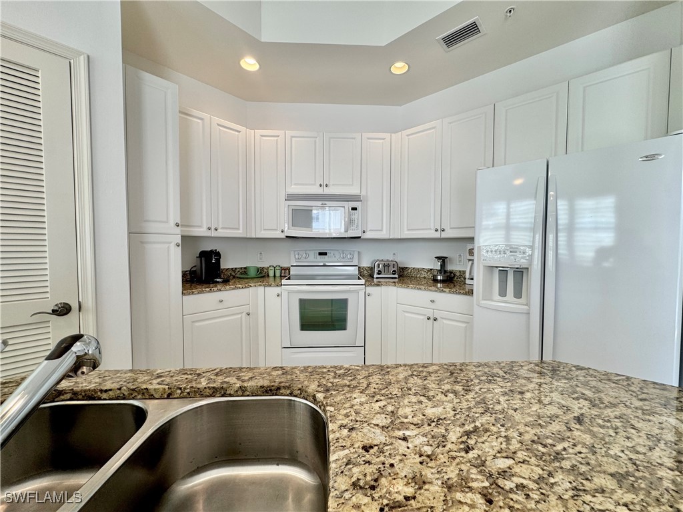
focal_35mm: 14
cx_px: 342
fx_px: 276
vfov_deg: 85.7
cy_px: 256
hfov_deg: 102.1
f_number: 2.2
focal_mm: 2.22
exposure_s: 1/120
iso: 64
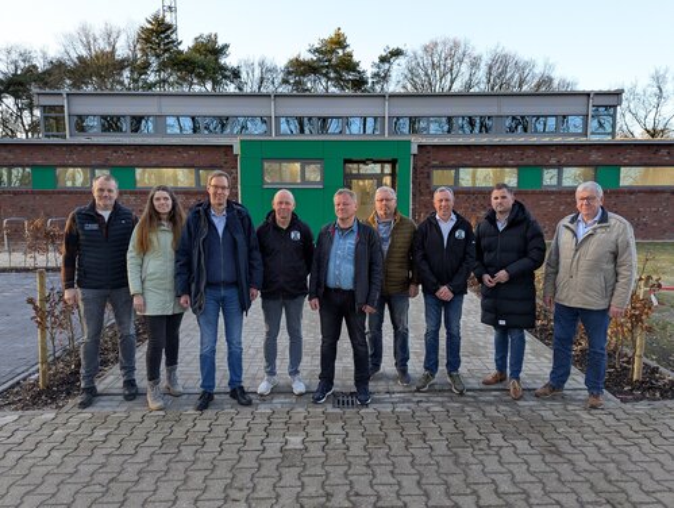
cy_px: 254
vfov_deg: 57.0
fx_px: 468
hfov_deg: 71.5
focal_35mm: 24
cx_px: 337
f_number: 1.85
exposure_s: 1/118
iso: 36
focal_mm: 6.81
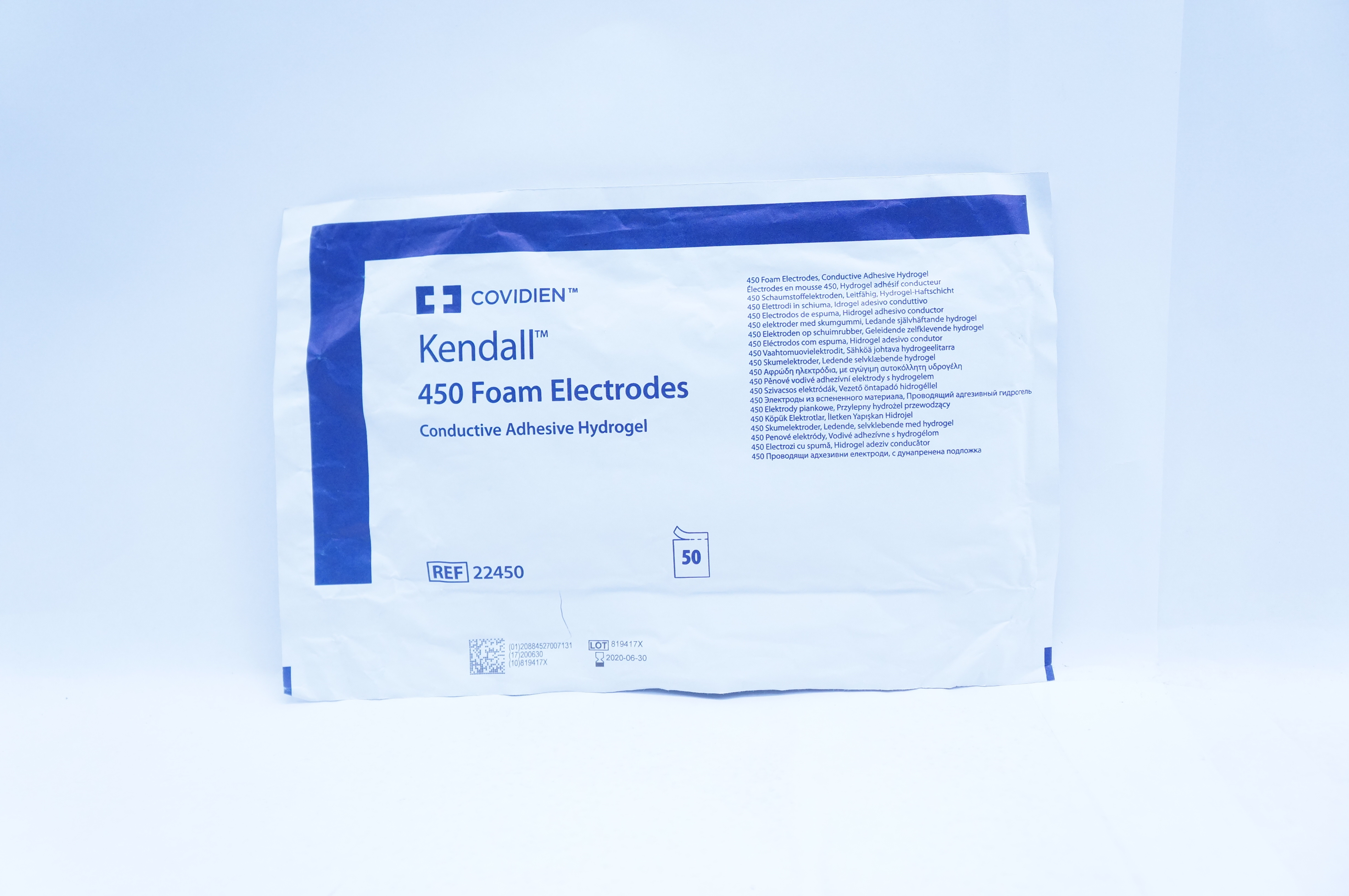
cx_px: 674
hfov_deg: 46.4
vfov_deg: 31.8
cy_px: 448
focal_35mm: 42
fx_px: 1572
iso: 800
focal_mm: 28
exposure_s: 1/200
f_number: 4.5
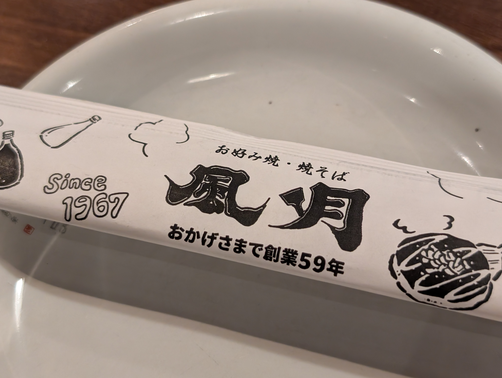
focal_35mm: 49
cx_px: 251
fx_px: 712
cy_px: 189
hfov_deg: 38.9
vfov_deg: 29.7
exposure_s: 1/100
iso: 1112
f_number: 1.68
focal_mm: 6.9
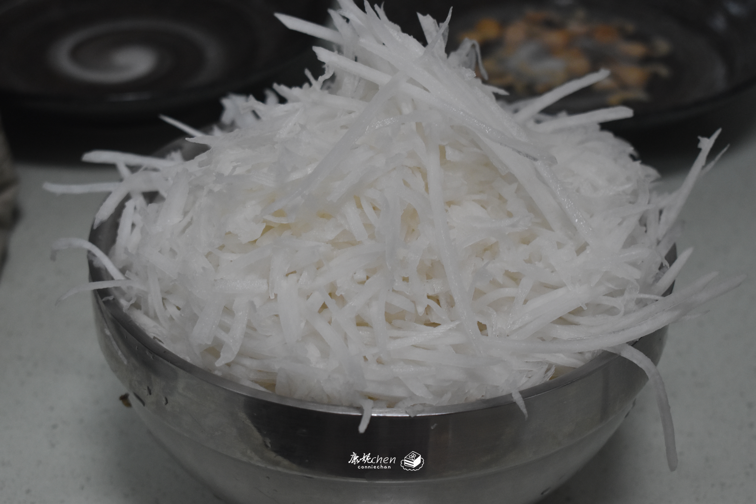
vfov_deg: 18.9
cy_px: 252
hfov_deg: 28.1
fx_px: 1512
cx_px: 378
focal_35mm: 72
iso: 1600
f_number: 5.3
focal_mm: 48
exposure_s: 1/80
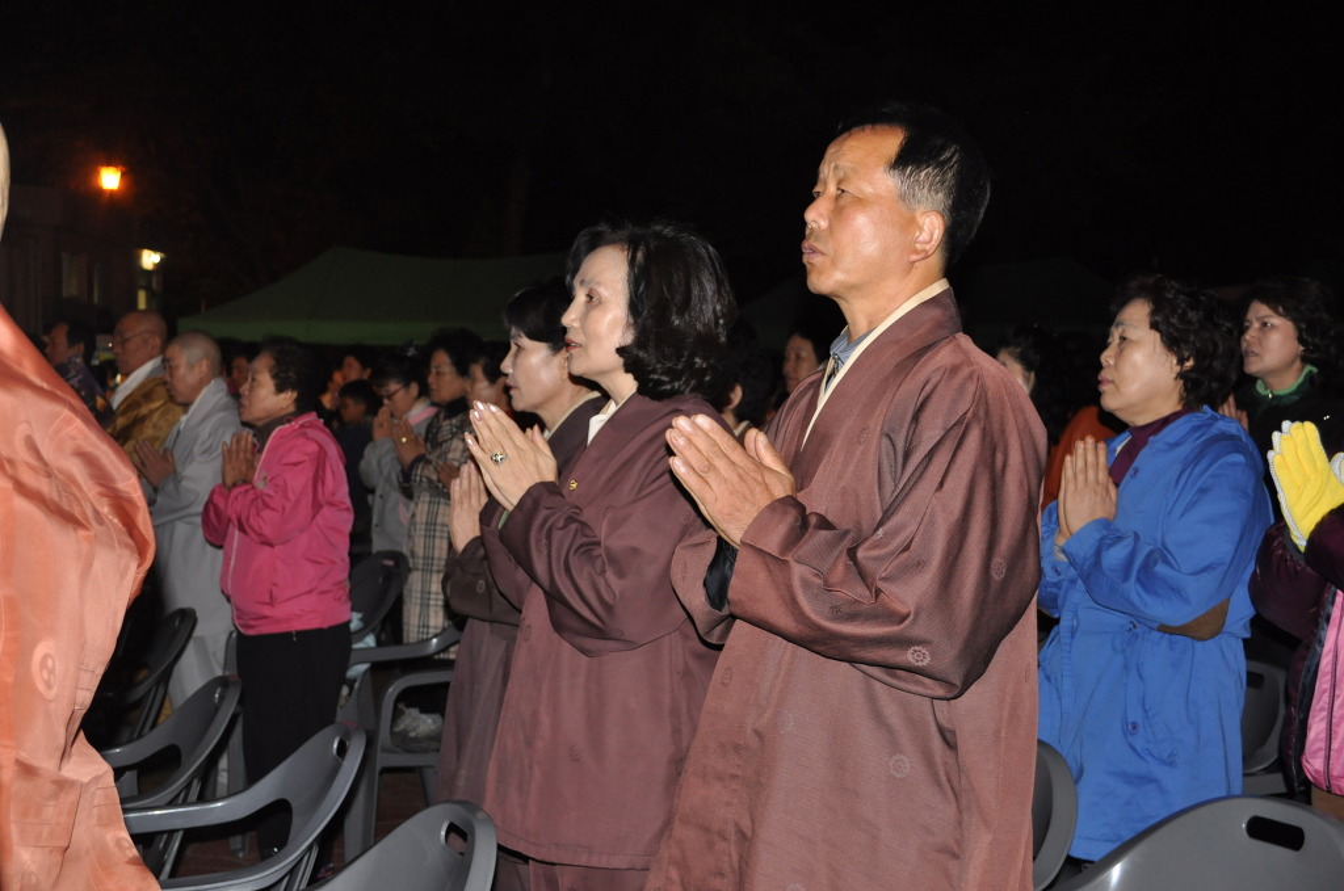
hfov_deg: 41.2
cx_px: 672
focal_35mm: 48
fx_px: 1789
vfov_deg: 28.0
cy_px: 446
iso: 800
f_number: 4.8
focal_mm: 32
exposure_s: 1/60
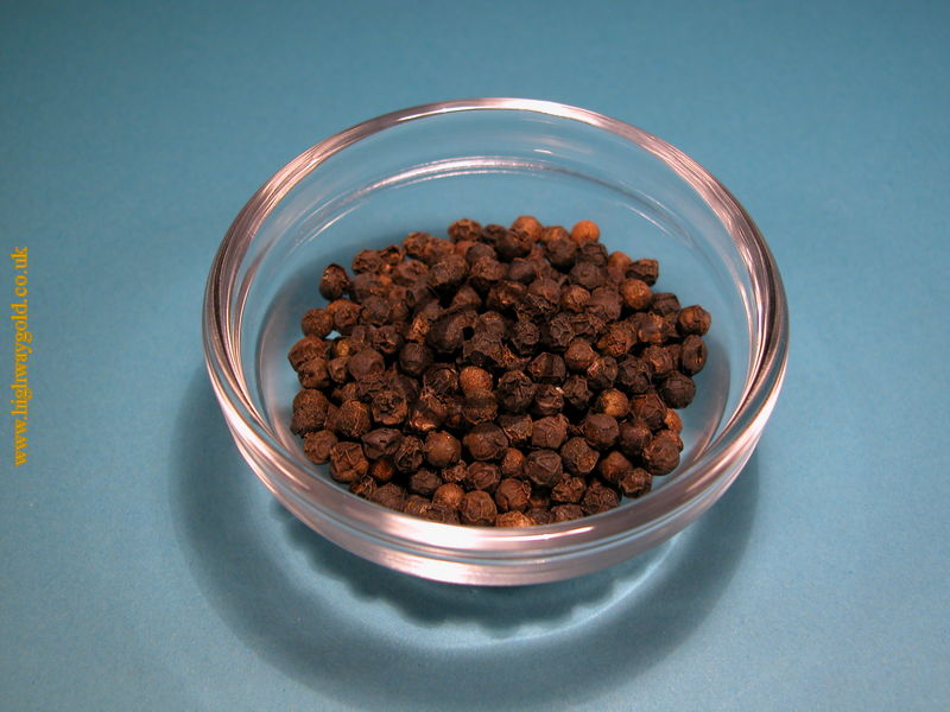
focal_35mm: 50
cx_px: 475
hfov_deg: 38.2
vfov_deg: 29.1
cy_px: 356
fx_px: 1372
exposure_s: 1/56.4
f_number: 3.4
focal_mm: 12.7
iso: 100
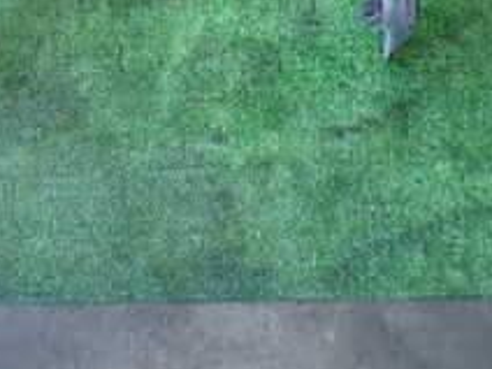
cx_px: 46
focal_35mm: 85
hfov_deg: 22.4
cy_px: 0
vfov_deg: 17.0
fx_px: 1208
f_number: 2.3
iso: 200
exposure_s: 1/60
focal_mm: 5.4
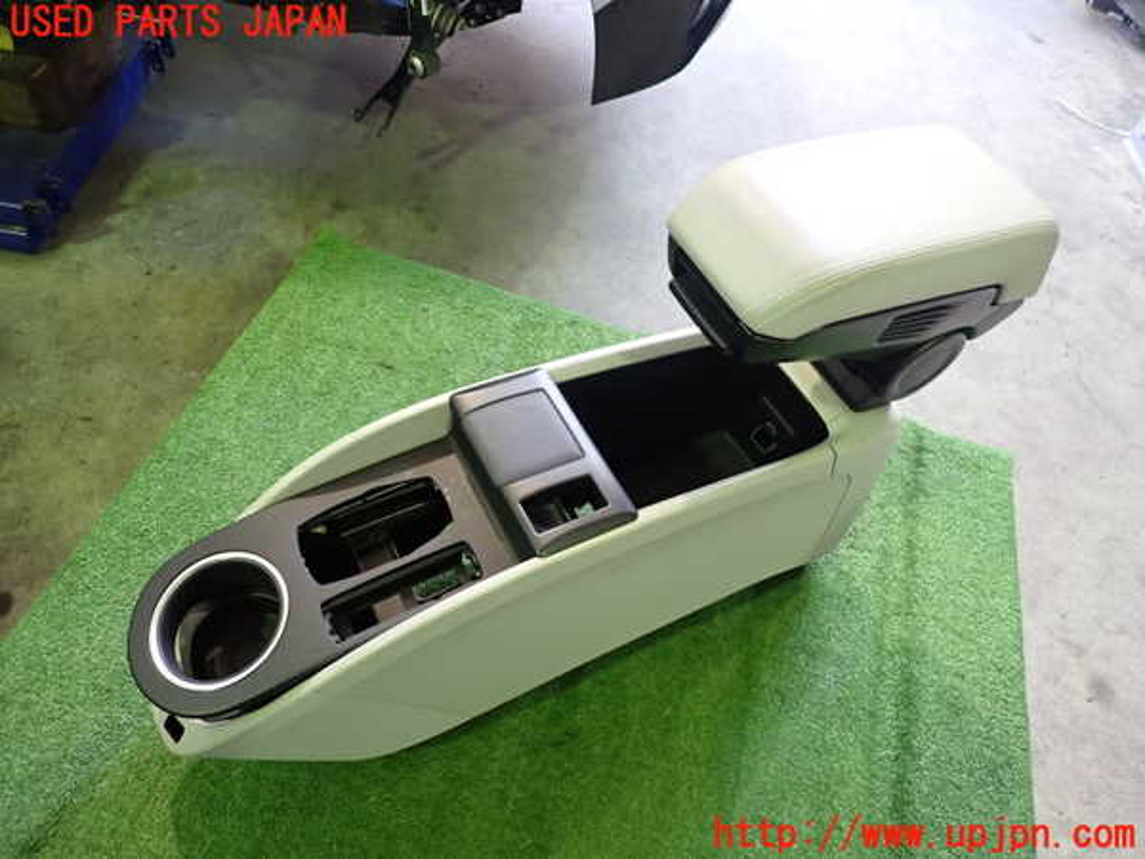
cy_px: 430
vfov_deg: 54.9
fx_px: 827
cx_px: 572
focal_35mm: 25
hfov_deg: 69.4
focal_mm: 4.5
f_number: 2
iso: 320
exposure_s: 1/30
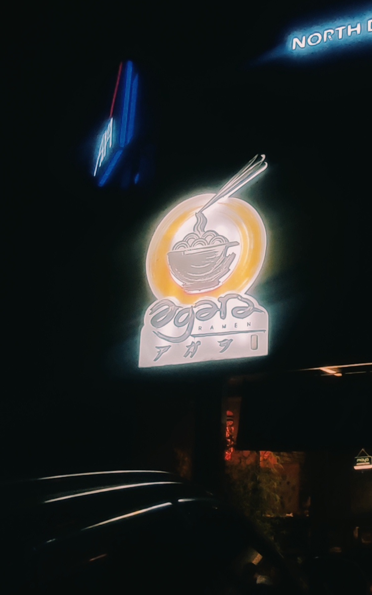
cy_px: 225
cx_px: 335
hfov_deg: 26.5
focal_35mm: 47
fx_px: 762
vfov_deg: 42.3
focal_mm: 1.65
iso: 74
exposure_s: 1/60
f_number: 2.2
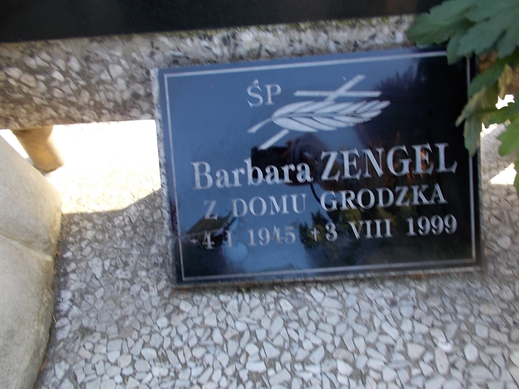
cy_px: 194
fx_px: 390
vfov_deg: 53.1
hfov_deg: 67.3
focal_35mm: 26
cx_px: 260
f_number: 3.2
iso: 80
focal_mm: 4.6
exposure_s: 1/50
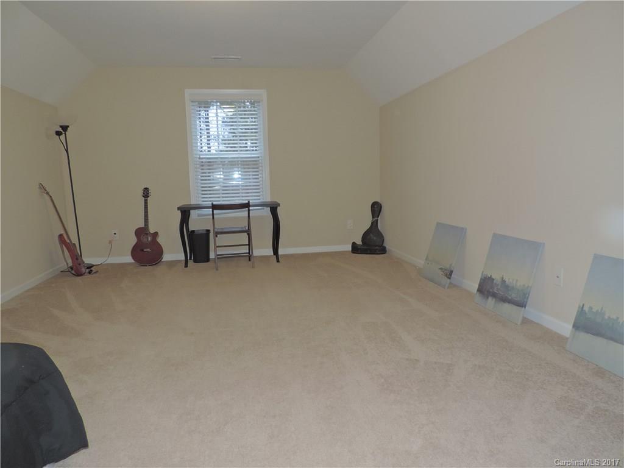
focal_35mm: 24
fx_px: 433
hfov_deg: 71.6
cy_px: 234
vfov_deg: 56.8
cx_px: 312
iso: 200
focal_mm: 4.3
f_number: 3
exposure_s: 1/30
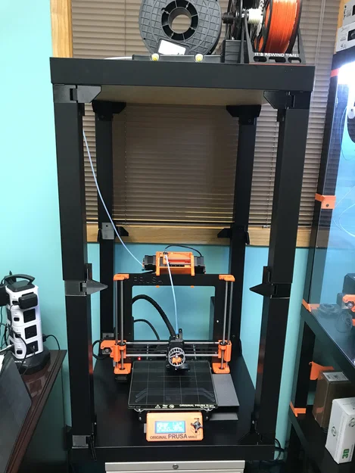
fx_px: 383
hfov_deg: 49.8
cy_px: 236
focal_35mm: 28
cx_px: 178
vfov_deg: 63.4
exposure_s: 1/15
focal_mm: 3.99
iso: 80
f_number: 1.8
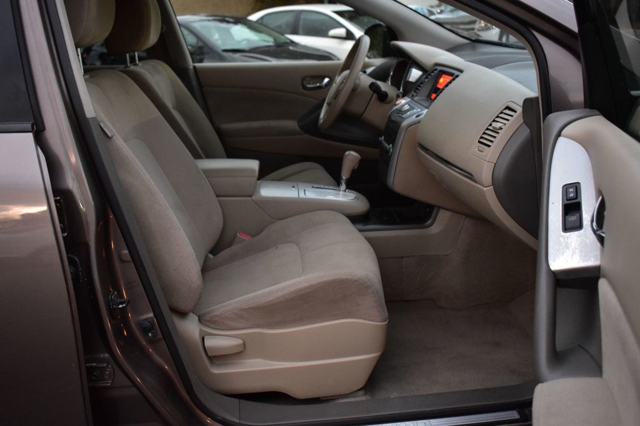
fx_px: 640
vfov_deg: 36.8
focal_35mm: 36
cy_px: 213
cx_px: 320
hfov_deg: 53.1
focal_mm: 24
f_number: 4.5
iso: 1600
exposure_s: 1/15
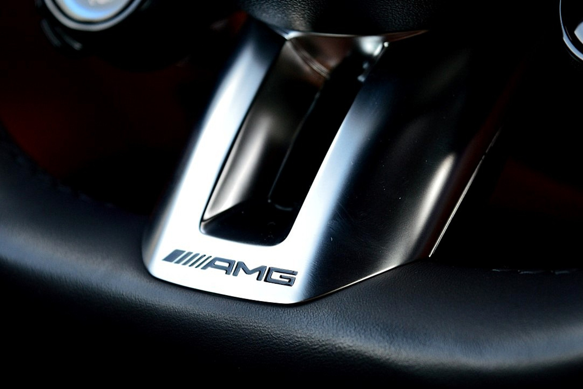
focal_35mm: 82
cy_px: 194
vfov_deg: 16.6
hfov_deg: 24.6
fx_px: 1336
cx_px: 292
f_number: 5.6
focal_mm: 55
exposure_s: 1/60
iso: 800
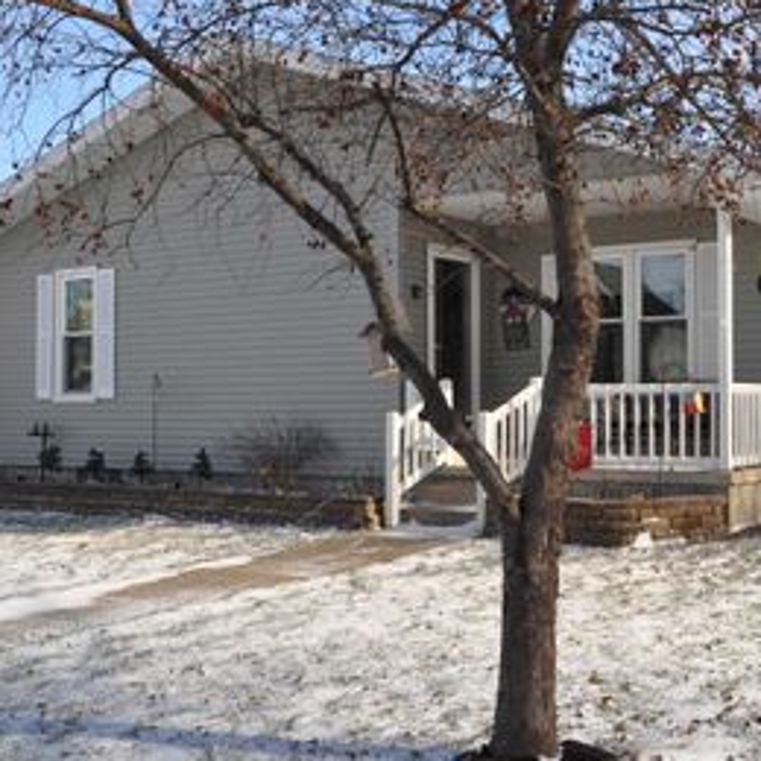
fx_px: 1219
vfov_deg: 34.7
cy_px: 383
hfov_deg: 34.2
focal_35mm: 49
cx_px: 539
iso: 200
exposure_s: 1/320
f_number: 9
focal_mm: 20
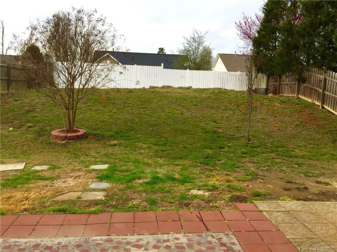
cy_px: 126
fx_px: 282
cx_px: 168
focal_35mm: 29
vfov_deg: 48.2
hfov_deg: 61.7
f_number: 2.2
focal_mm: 4.15
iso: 32
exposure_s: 1/746
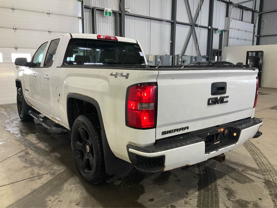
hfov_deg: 61.7
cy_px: 104
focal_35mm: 29
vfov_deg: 48.2
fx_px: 232
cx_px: 138
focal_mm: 3
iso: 40
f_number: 1.8
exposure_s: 1/60
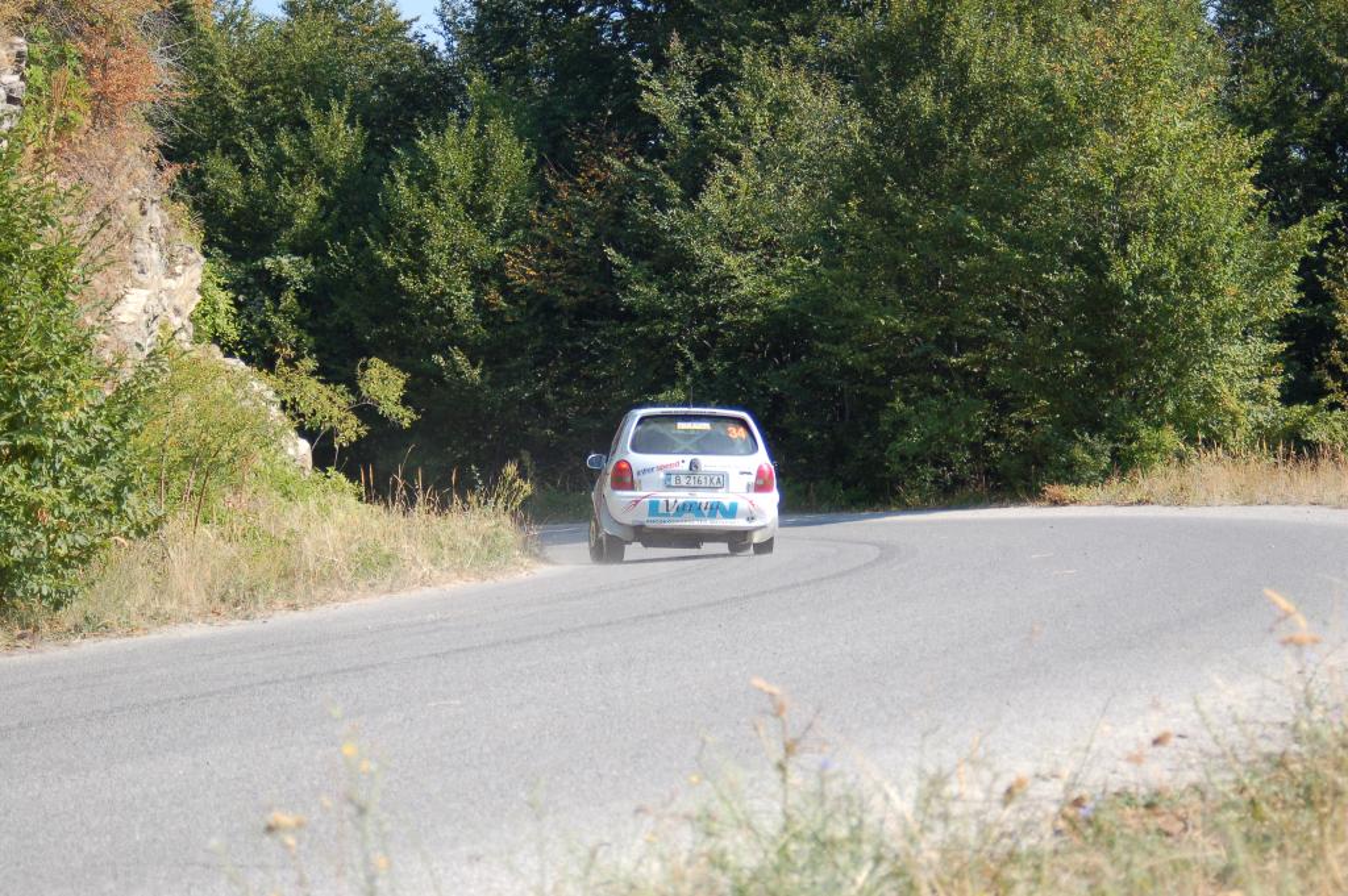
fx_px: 2918
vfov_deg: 17.5
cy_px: 448
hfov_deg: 26.0
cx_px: 674
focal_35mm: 78
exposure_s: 1/1000
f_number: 4.5
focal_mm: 52
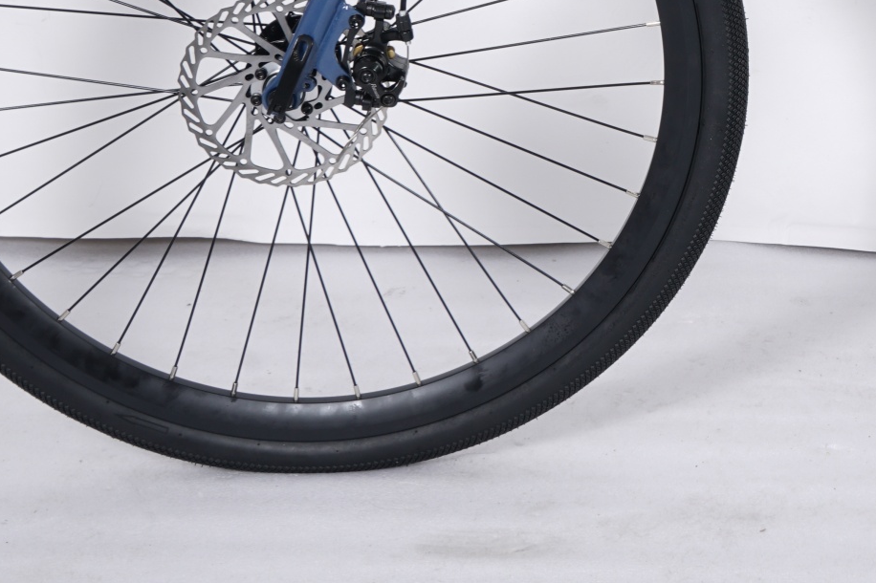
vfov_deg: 11.3
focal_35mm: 118
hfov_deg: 16.8
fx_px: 2870
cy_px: -158
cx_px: 971
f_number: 13
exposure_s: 1/100
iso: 80
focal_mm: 36
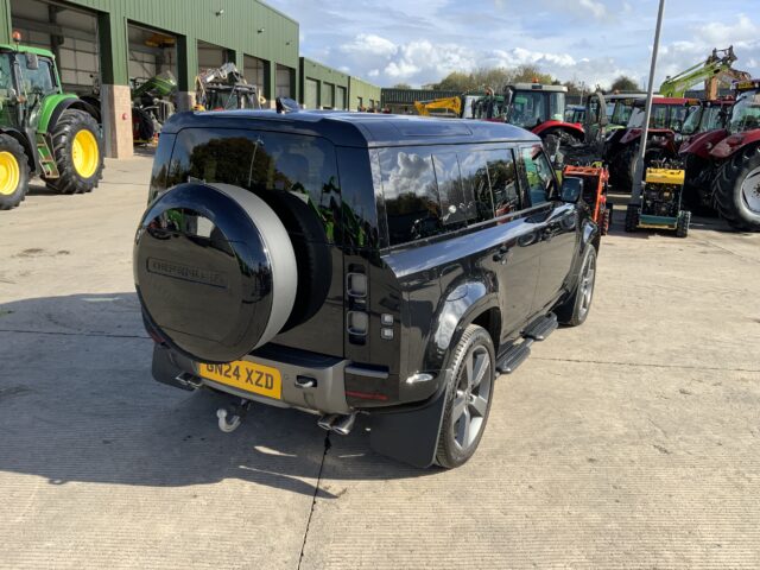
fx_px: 637
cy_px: 285
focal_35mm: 29
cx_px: 380
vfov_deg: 48.2
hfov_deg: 61.7
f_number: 1.8
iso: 16
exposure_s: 1/944
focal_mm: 3
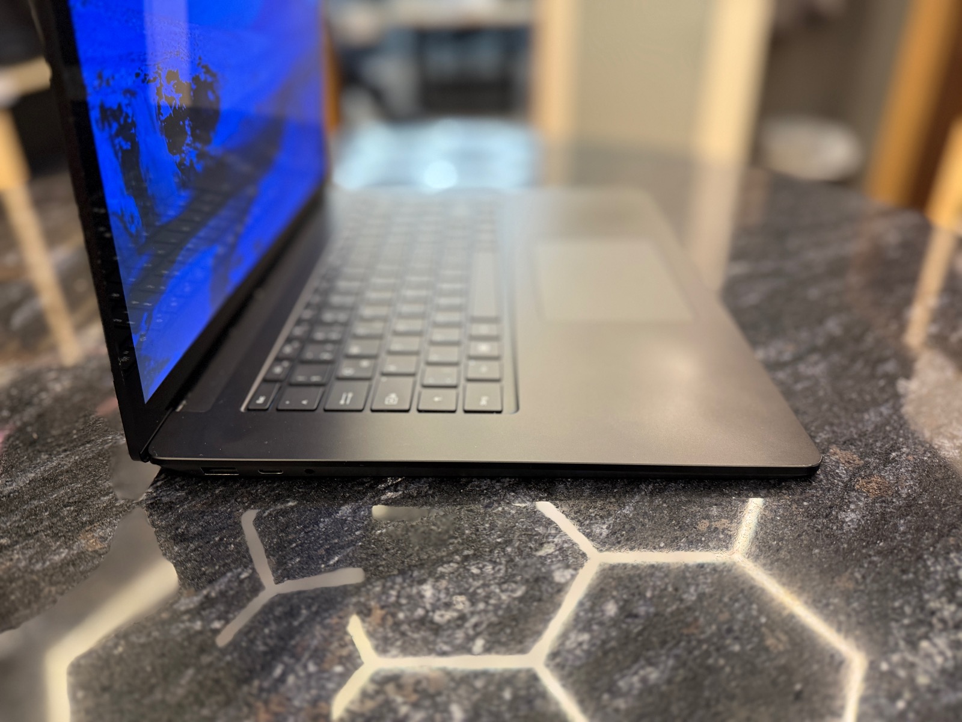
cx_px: 481
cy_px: 361
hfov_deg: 71.6
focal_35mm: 24
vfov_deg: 56.8
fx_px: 667
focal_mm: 6.76
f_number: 1.78
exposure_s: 1/60
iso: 250
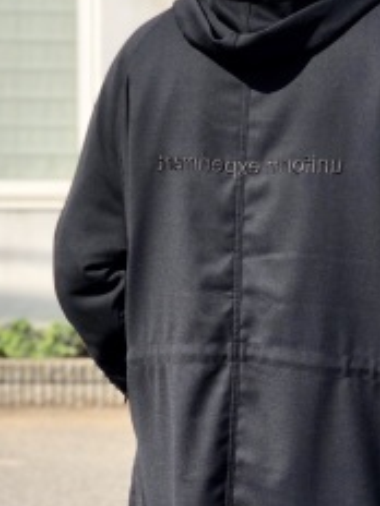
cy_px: 408
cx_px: 182
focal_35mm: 112
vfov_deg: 17.4
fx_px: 1639
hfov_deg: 13.2
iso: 16
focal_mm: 6
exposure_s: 1/640
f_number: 2.4
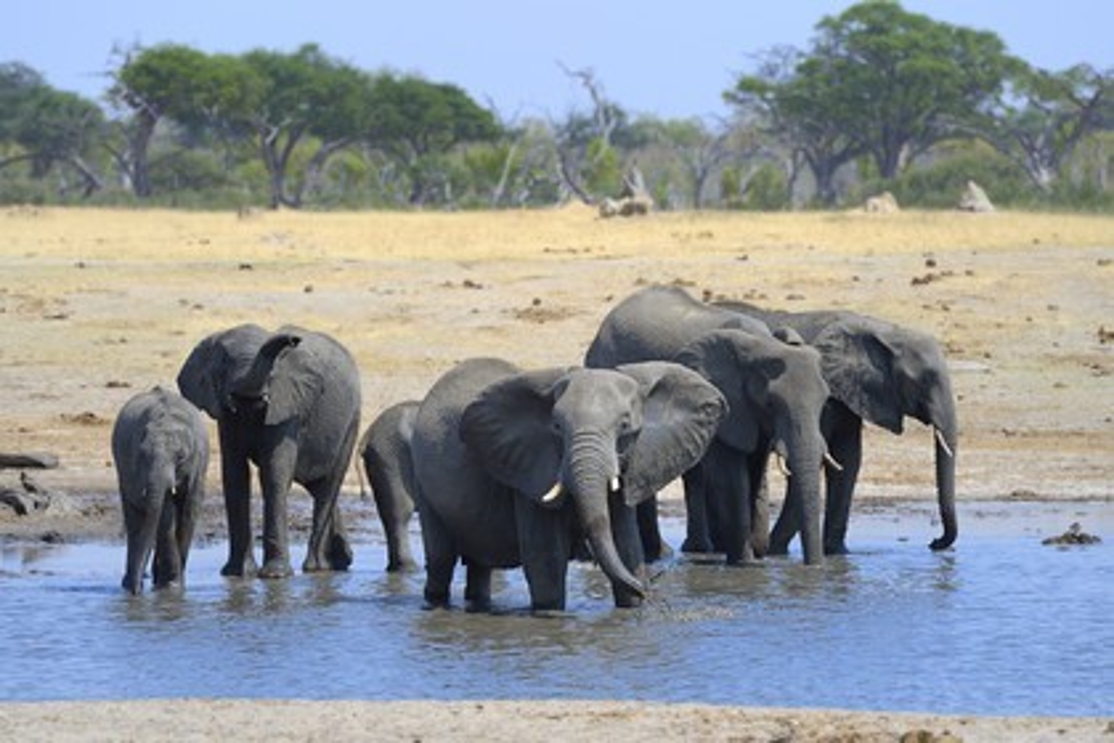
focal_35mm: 280
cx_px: 557
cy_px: 372
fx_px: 8664
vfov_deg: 4.9
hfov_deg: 7.4
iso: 400
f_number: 7.1
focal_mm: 280
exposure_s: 1/1000
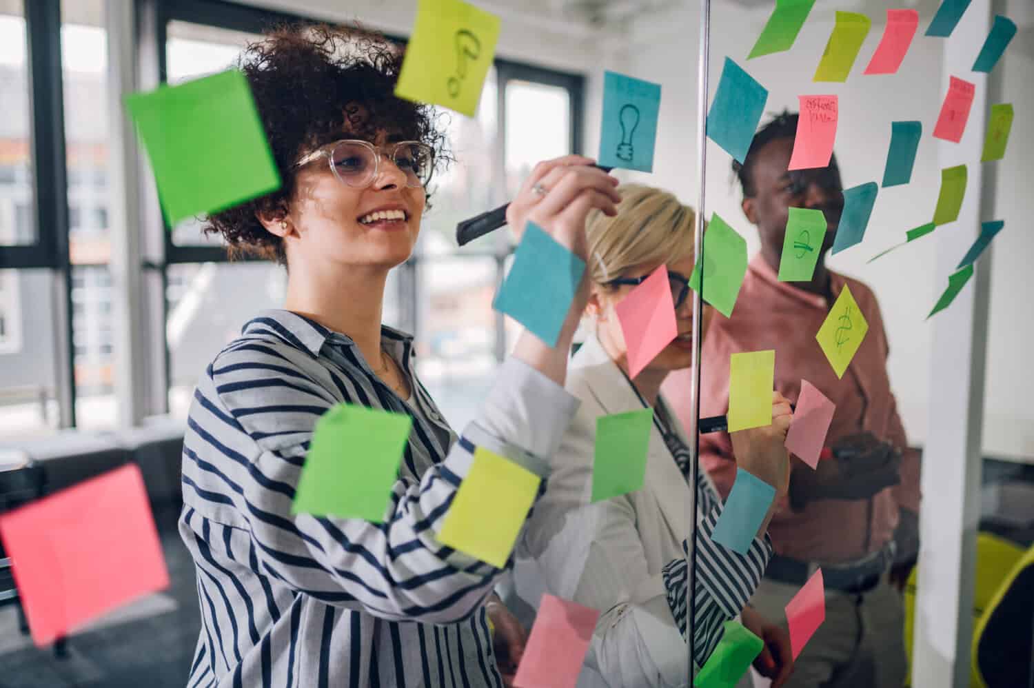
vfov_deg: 37.8
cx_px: 517
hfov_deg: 54.5
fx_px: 1005
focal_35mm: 35
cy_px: 344
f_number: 1.8
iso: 160
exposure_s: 1/160
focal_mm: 35
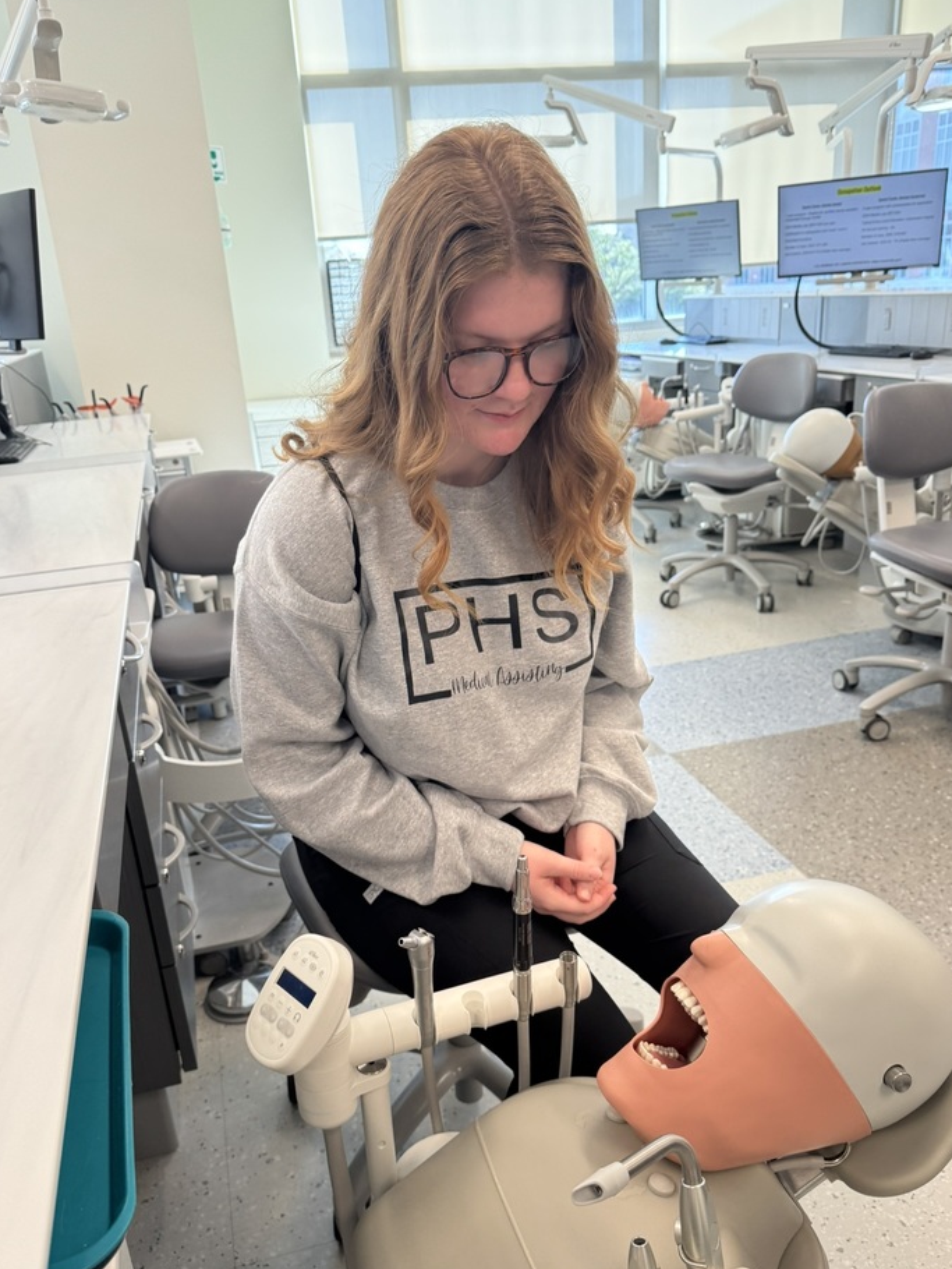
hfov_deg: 51.4
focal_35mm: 27
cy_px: 704
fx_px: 990
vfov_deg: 65.1
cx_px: 460
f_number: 1.78
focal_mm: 6.76
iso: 125
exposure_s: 1/150
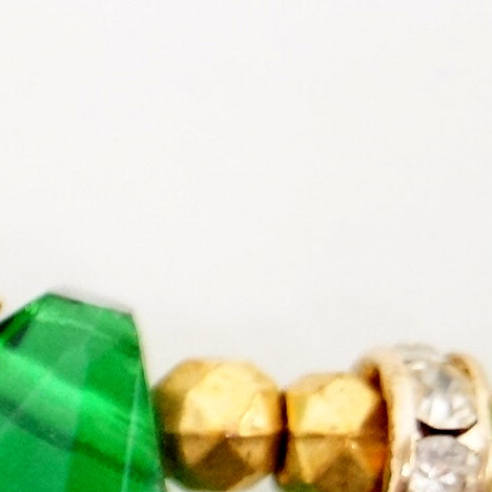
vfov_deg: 4.8
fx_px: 5889
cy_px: -139
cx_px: -419
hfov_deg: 4.7
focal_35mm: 366
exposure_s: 1/50
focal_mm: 55
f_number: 5.6
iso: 3200
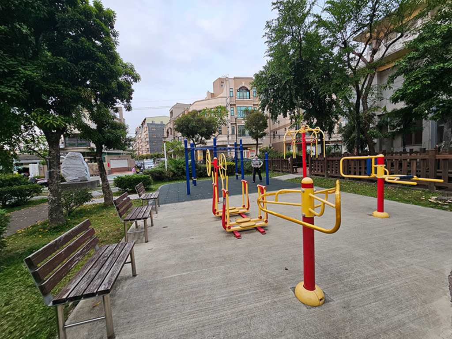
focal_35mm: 13
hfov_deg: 106.2
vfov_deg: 89.9
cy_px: 170
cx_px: 226
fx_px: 170
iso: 50
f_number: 2.2
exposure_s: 1/182
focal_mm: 2.2
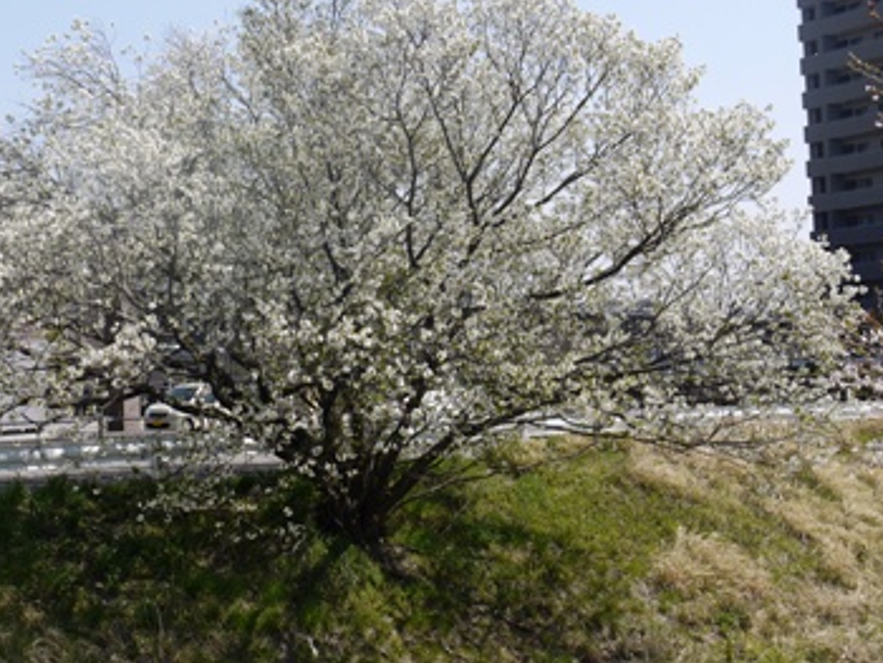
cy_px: 260
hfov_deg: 30.1
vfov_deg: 22.9
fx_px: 1634
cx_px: 336
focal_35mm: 64
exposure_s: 1/250
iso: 100
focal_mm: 25
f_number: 8
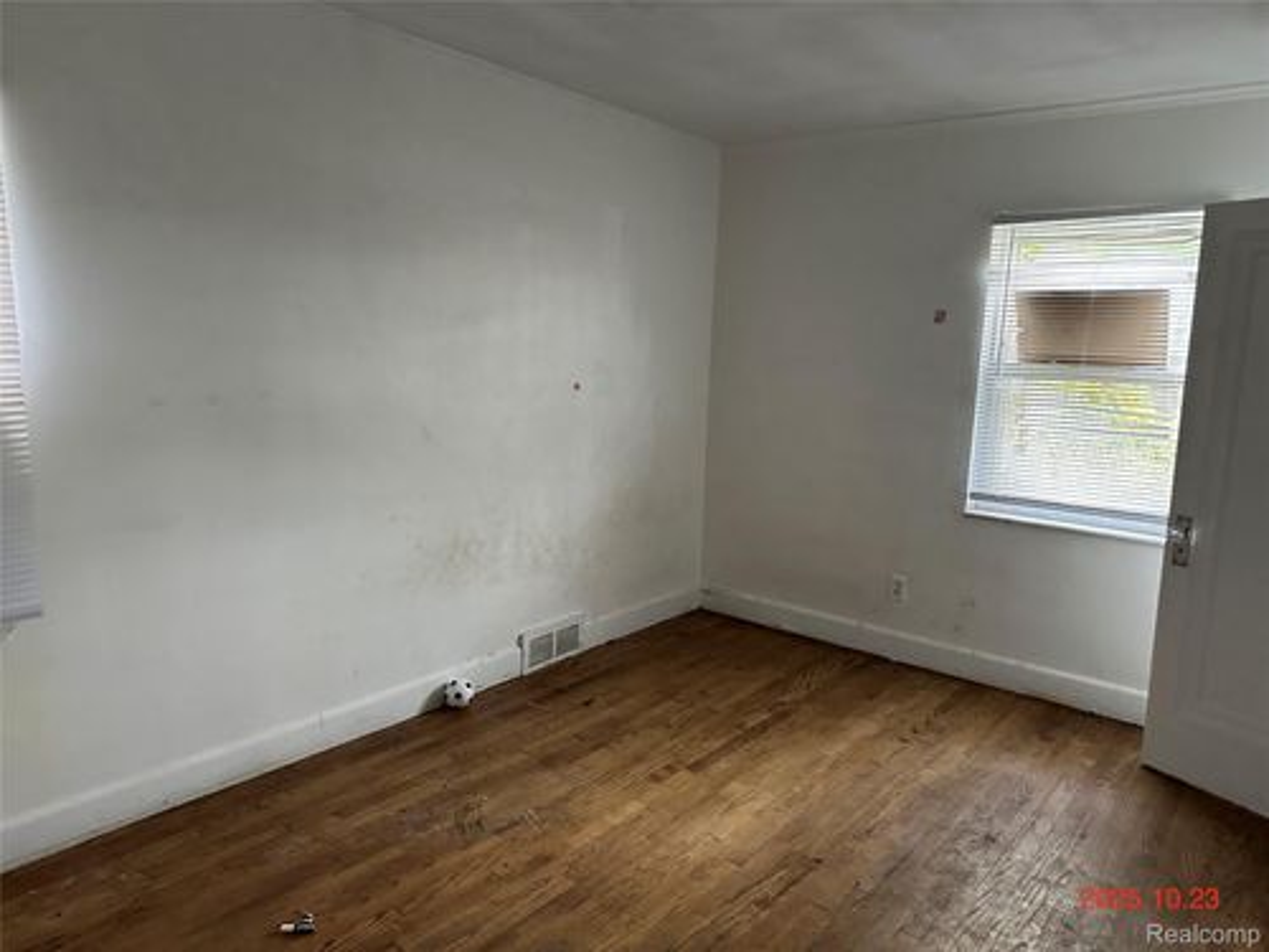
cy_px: 476
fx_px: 880
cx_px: 634
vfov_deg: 56.8
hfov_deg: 71.6
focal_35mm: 24
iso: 640
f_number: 1.78
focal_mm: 6.86
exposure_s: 1/60
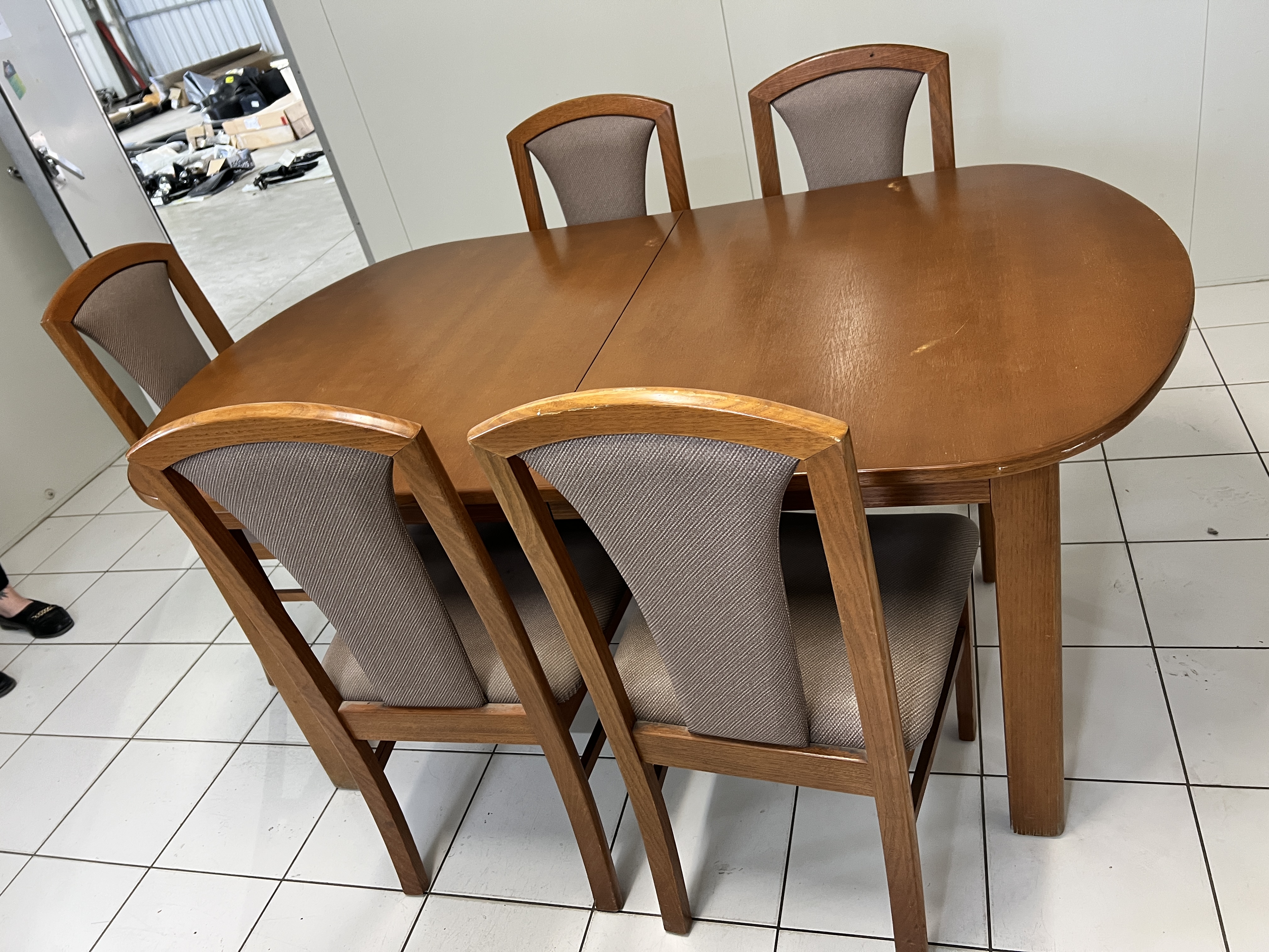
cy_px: 476
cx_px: 634
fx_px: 953
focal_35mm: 26
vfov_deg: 53.1
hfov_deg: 67.3
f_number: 1.5
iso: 160
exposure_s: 1/50
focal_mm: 5.7
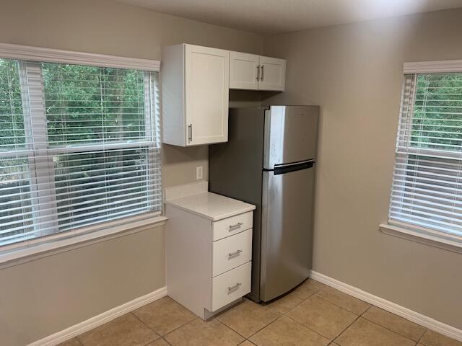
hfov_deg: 67.3
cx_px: 231
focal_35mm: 26
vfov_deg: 53.1
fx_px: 347
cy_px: 173
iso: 80
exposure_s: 1/60
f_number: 1.8
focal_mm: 4.25
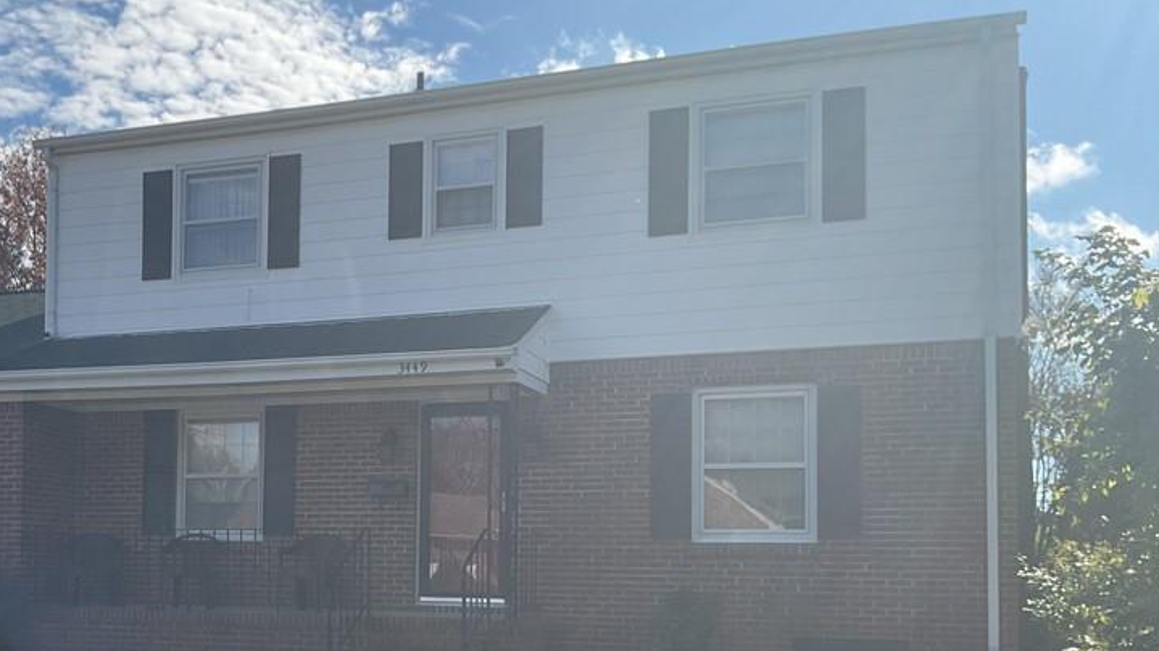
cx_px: 343
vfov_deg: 26.1
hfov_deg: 44.5
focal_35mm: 45
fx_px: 1383
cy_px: 514
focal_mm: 3
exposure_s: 1/1912
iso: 16
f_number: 1.8
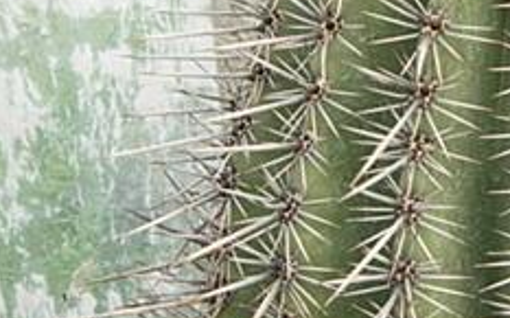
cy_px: 35
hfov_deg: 19.3
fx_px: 1458
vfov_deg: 12.3
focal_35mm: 105
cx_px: 517
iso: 50
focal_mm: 7.5
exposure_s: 1/90.5
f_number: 3
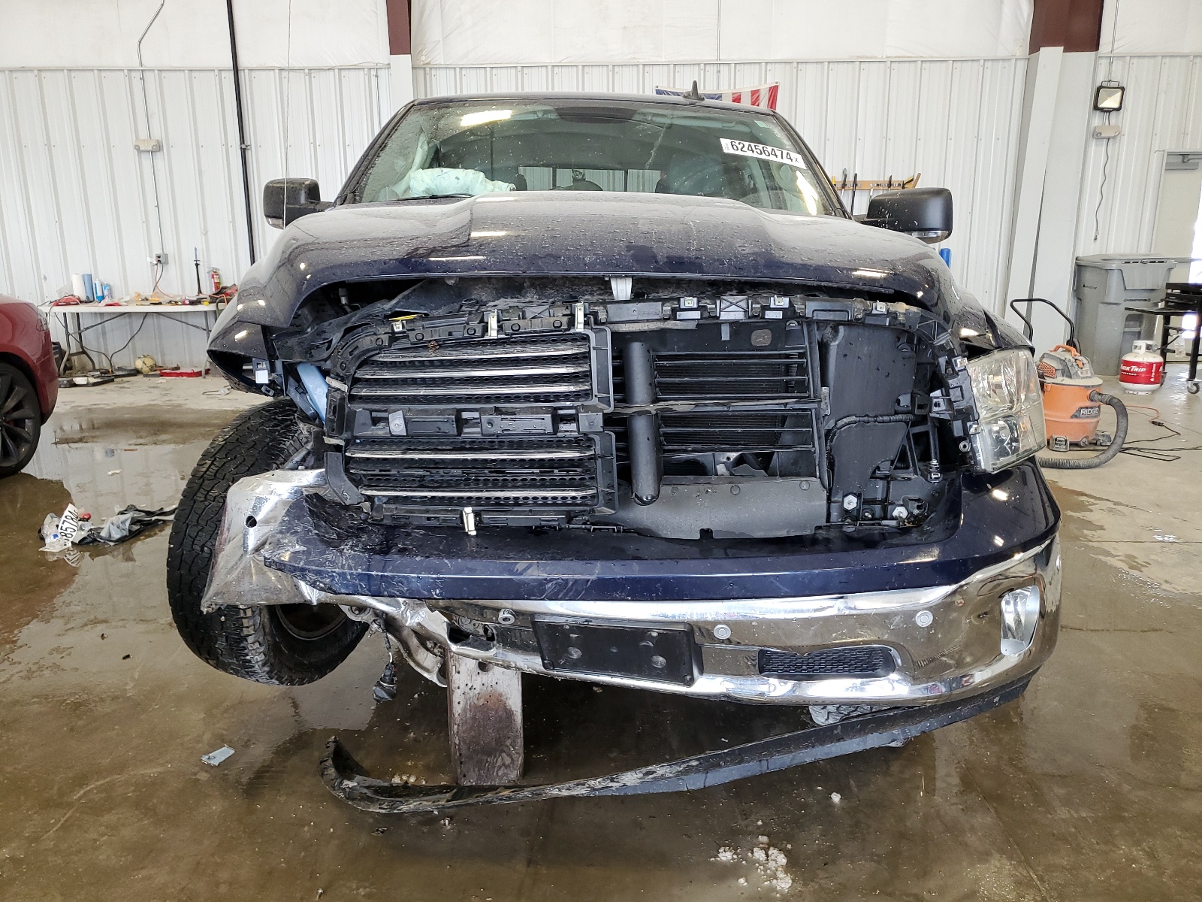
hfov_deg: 67.3
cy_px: 451
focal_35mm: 26
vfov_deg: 53.1
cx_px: 601
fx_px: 903
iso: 91
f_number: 1.5
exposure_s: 1/120
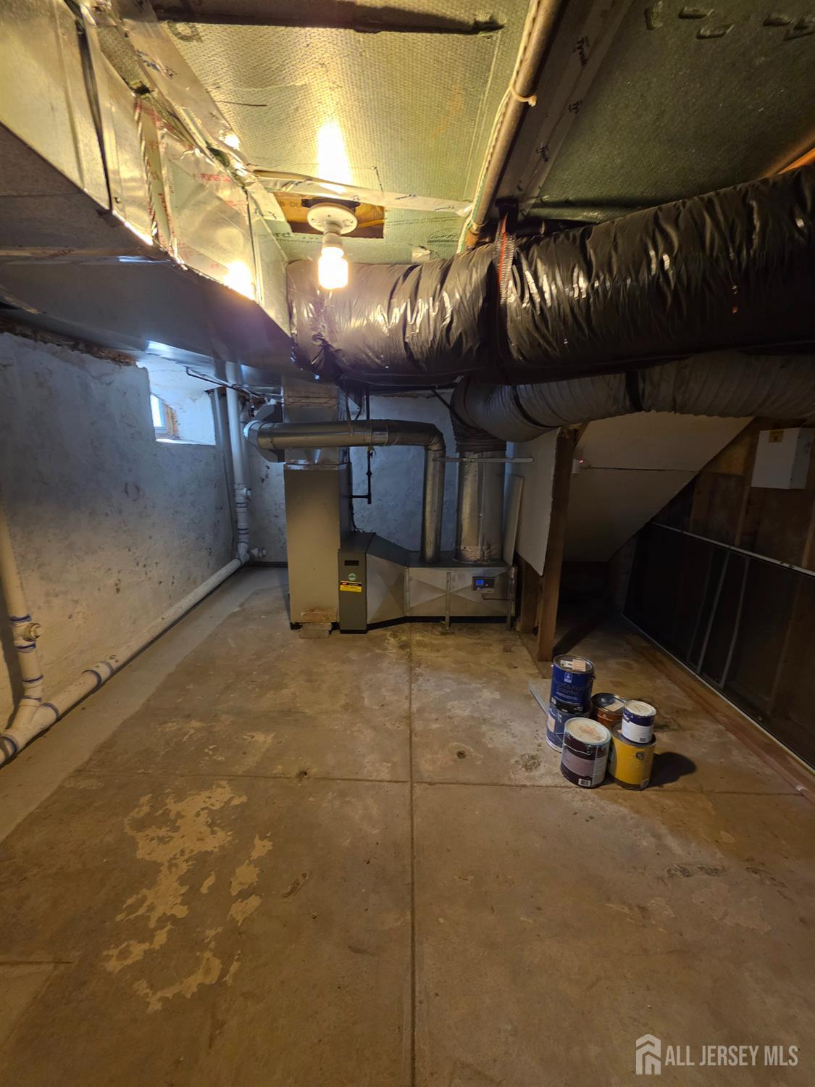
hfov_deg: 89.9
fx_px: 408
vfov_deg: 106.2
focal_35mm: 13
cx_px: 408
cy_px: 544
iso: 400
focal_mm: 2.2
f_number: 1.9
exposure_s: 1/60
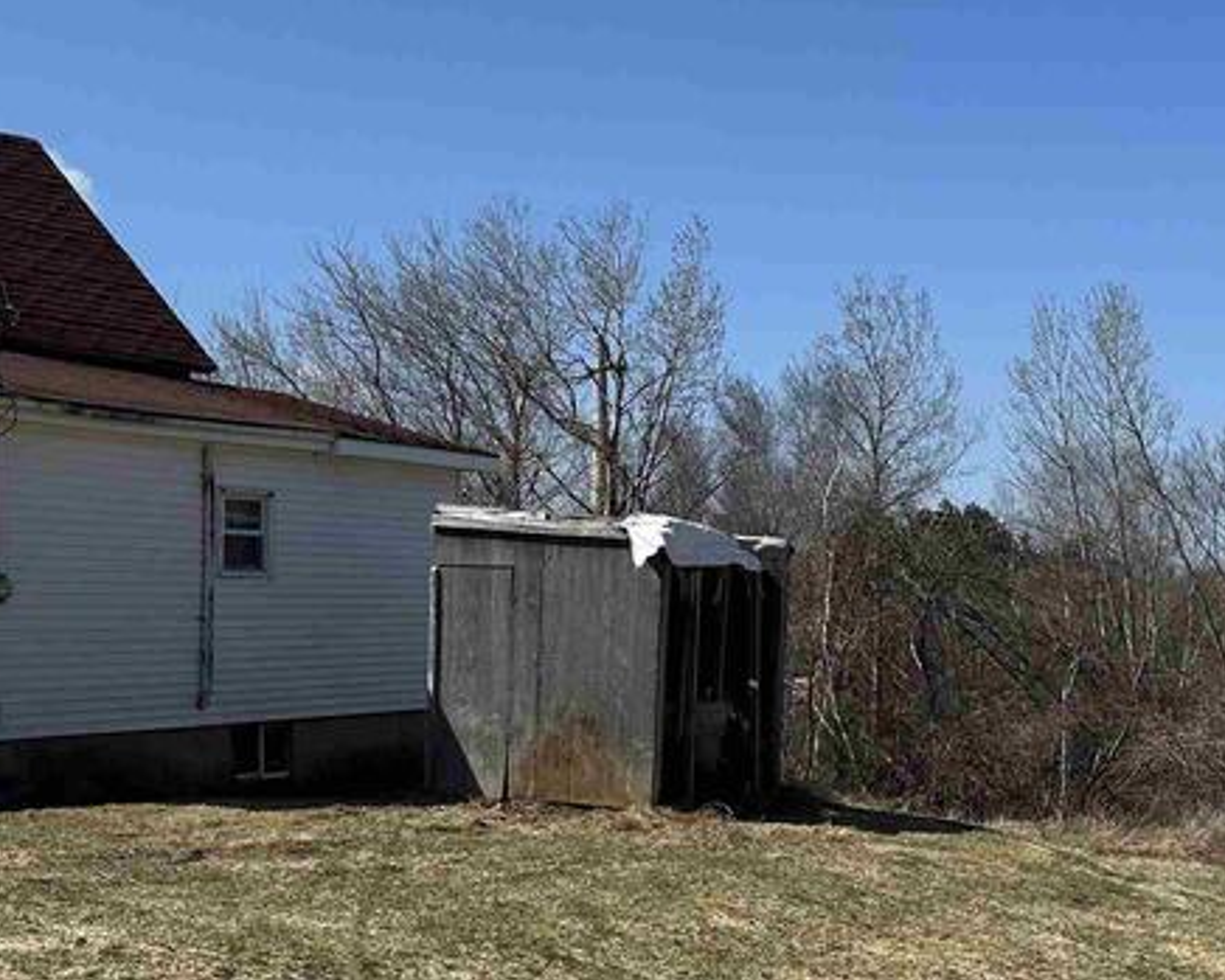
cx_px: 761
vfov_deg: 27.3
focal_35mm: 55
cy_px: 713
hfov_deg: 34.0
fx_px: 1994
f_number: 1.78
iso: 80
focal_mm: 6.86
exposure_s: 1/5525
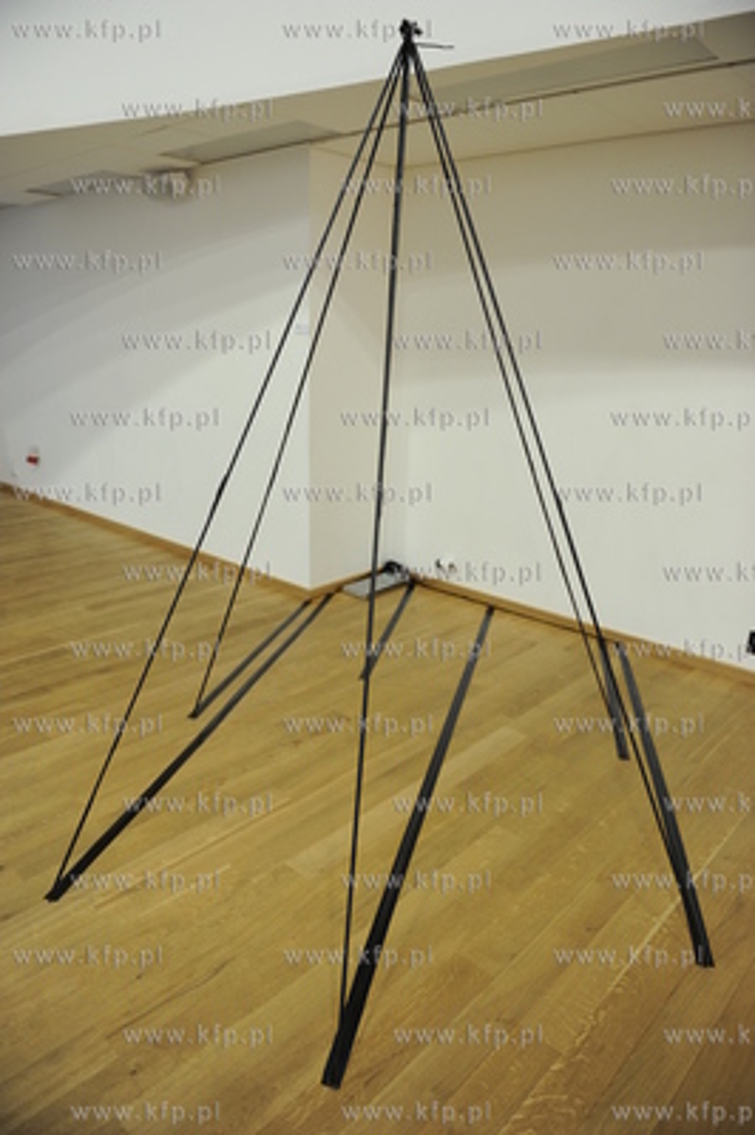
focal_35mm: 24
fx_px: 756
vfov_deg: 73.8
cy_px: 568
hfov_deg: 53.1
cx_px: 378
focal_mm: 24
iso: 800
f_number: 2.8
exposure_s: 1/30
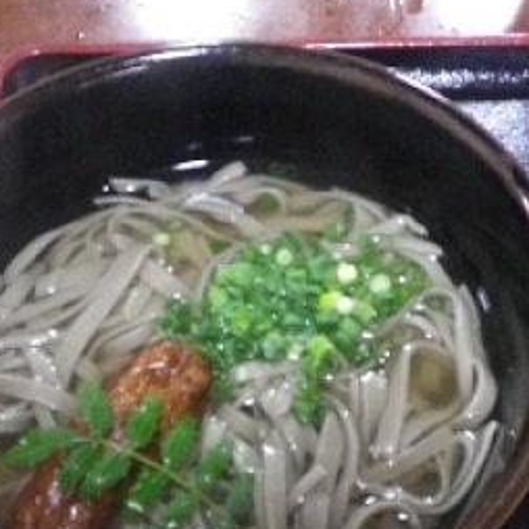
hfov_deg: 27.8
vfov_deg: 27.9
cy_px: 363
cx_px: 389
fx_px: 1055
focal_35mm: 61
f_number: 3.9
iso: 800
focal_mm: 6.36
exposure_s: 1/10
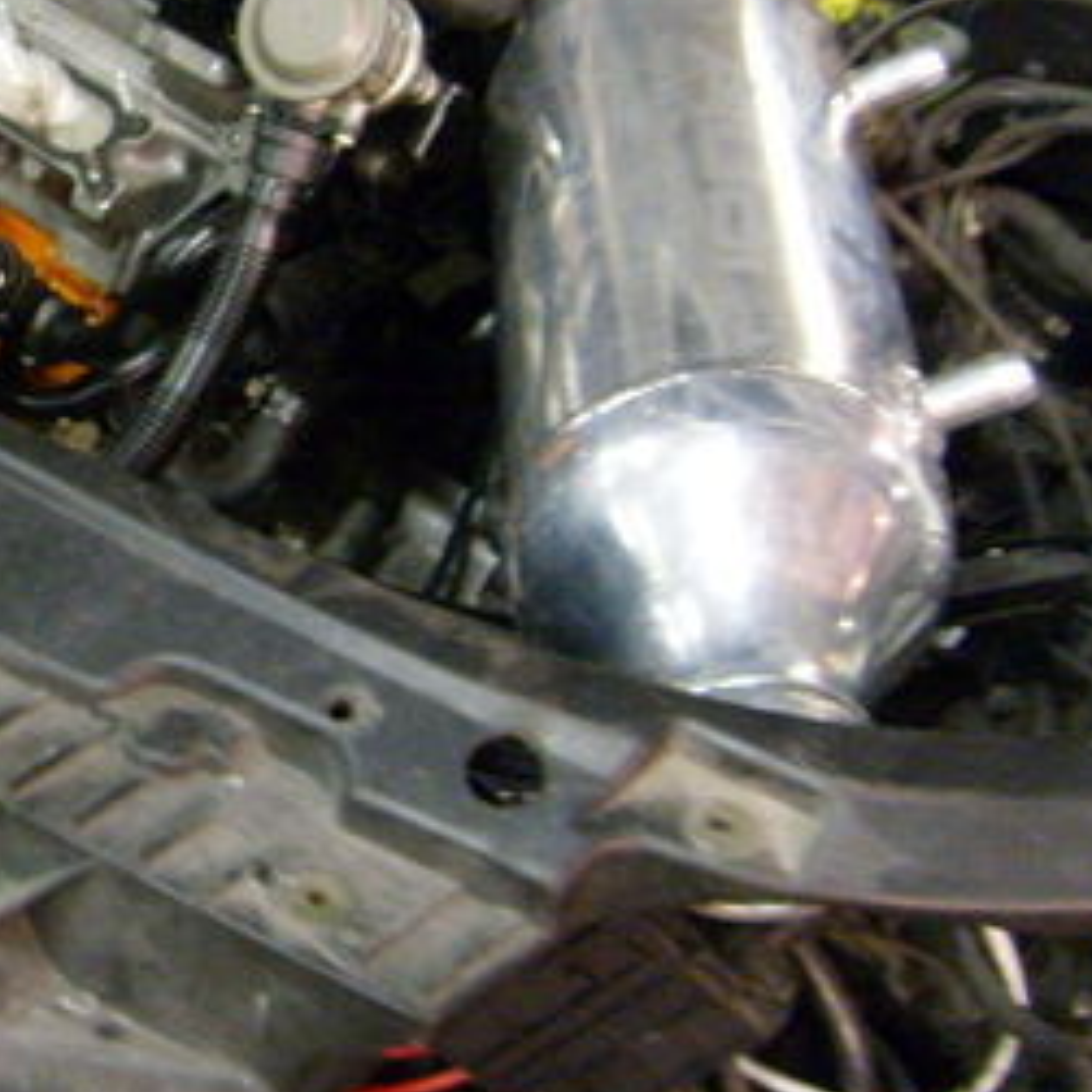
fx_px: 2820
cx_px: -174
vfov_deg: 21.8
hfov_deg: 20.6
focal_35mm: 79
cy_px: 348
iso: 200
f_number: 2.8
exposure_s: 1/3
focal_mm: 5.8
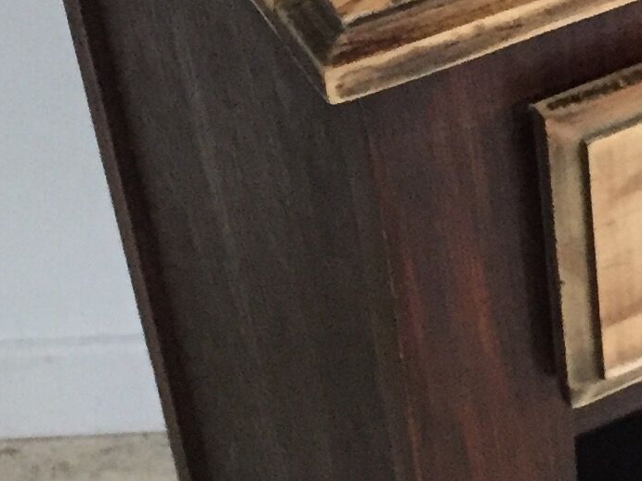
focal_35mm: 137
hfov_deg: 13.9
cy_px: 201
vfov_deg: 10.8
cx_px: 824
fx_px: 2540
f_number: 2.2
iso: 320
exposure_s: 1/17
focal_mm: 4.15
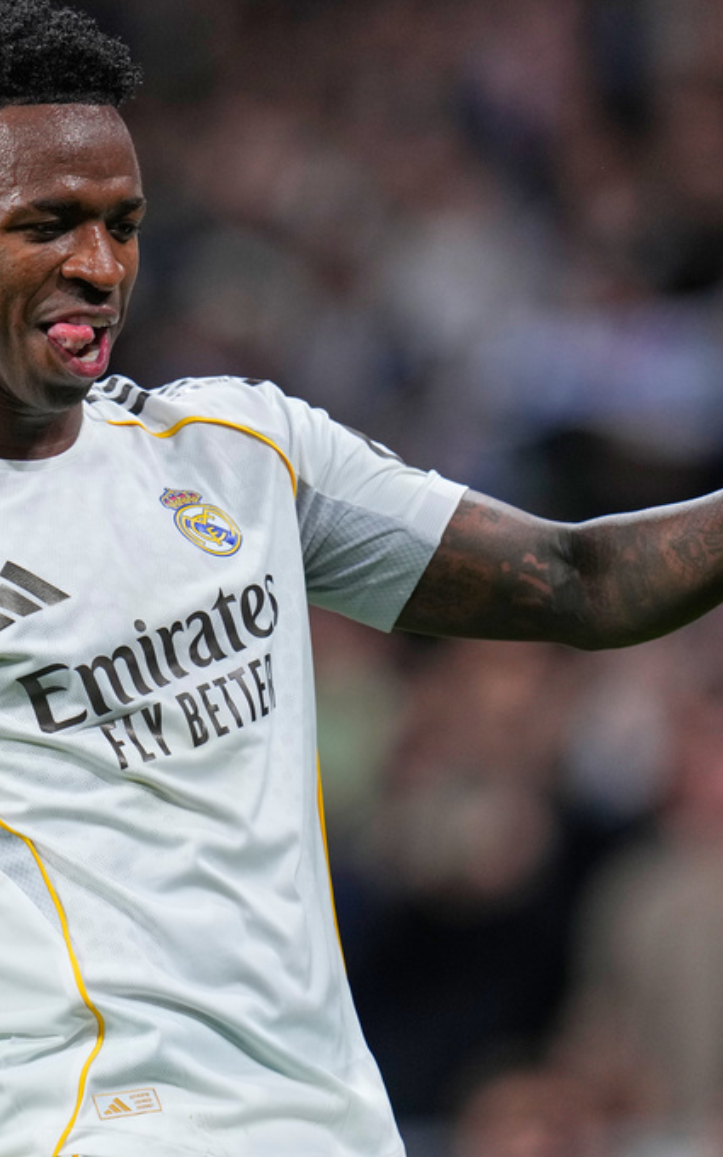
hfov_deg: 2.1
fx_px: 19357
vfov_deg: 3.4
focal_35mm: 614
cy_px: 578
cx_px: 162
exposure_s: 1/2000
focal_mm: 400
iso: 2000
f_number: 3.2
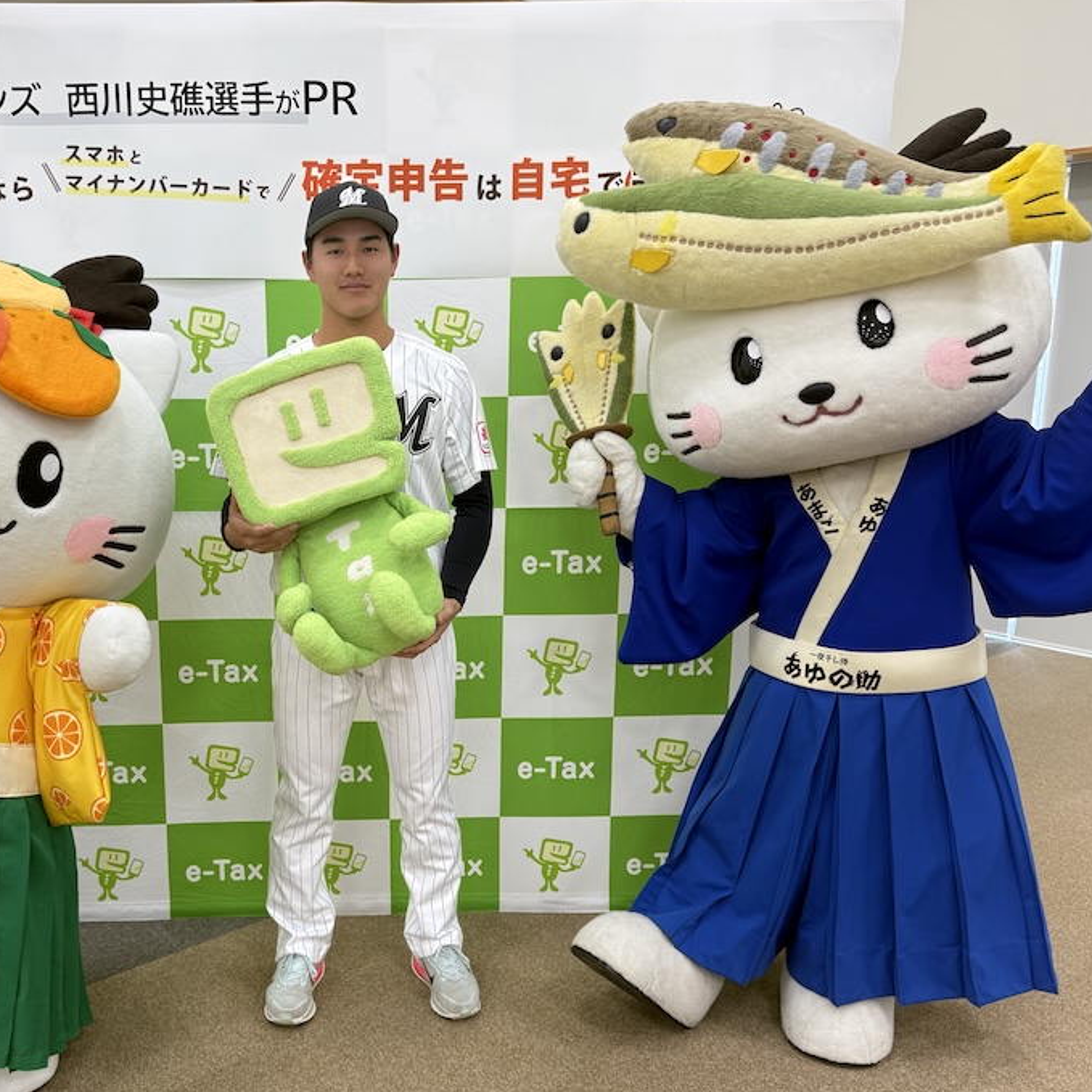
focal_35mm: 32
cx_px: 404
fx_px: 1142
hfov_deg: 50.5
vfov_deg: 51.0
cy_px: 608
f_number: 1.78
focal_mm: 6.76
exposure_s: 1/120
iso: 80
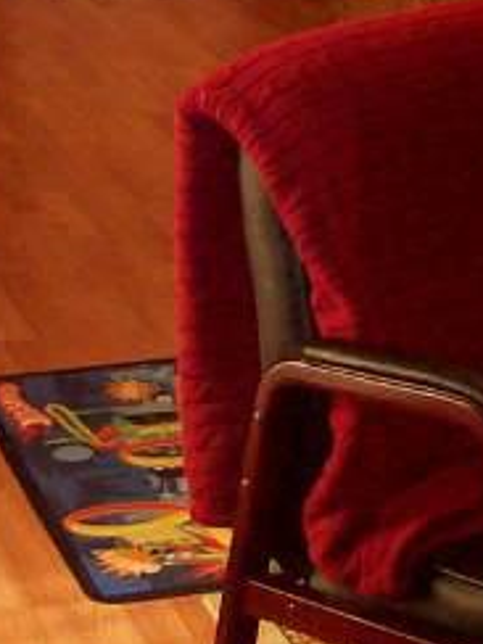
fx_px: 2809
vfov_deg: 12.6
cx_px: 554
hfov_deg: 9.7
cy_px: -251
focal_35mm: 151
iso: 140
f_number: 2.7
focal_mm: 6
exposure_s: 1/64
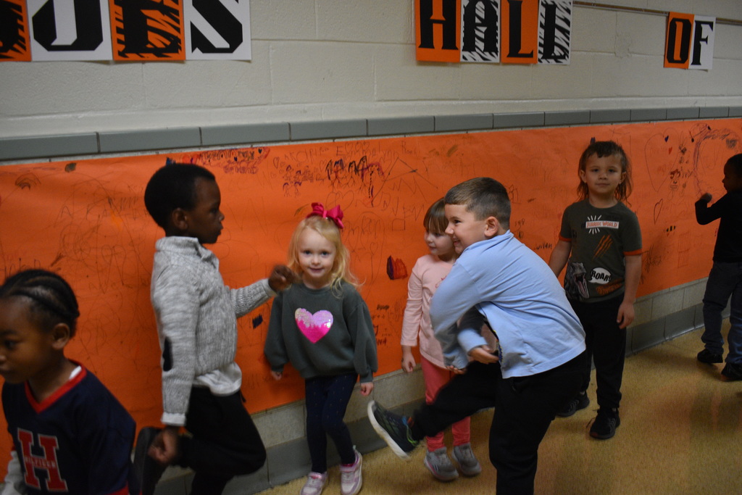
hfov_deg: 57.2
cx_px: 371
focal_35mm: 33
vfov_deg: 40.0
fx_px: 680
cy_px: 248
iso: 1800
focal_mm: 22
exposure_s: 1/125
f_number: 3.8
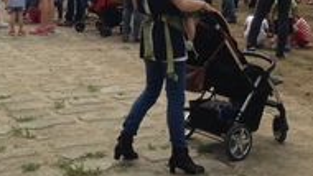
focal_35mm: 85
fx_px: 706
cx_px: 115
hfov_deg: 24.9
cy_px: -67
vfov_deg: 13.6
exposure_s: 1/1427
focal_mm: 4.12
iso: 50
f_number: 2.4
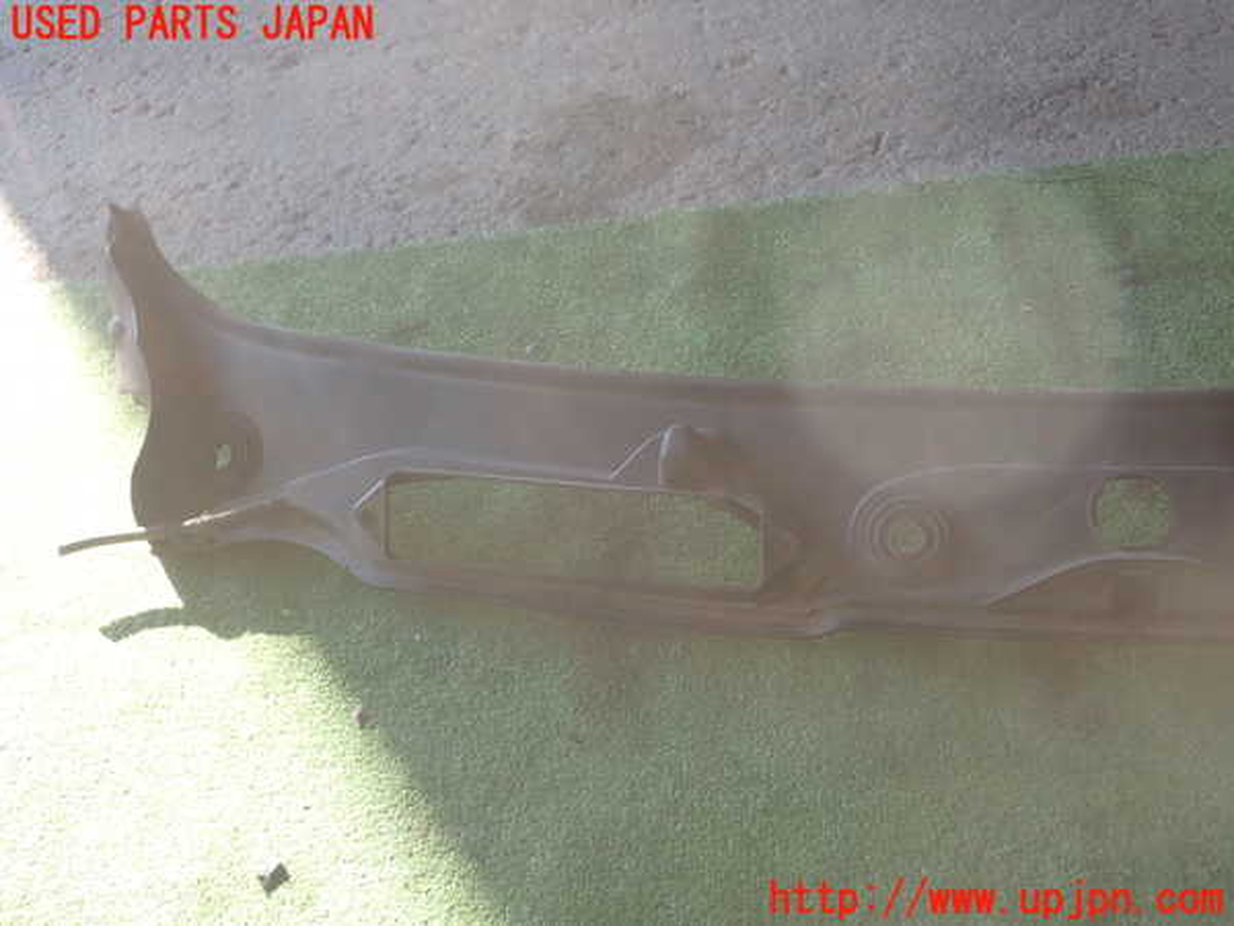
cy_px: 463
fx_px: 1355
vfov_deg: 37.7
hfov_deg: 49.0
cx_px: 617
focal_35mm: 38
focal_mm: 6.83
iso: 100
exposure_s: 1/125
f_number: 2.7
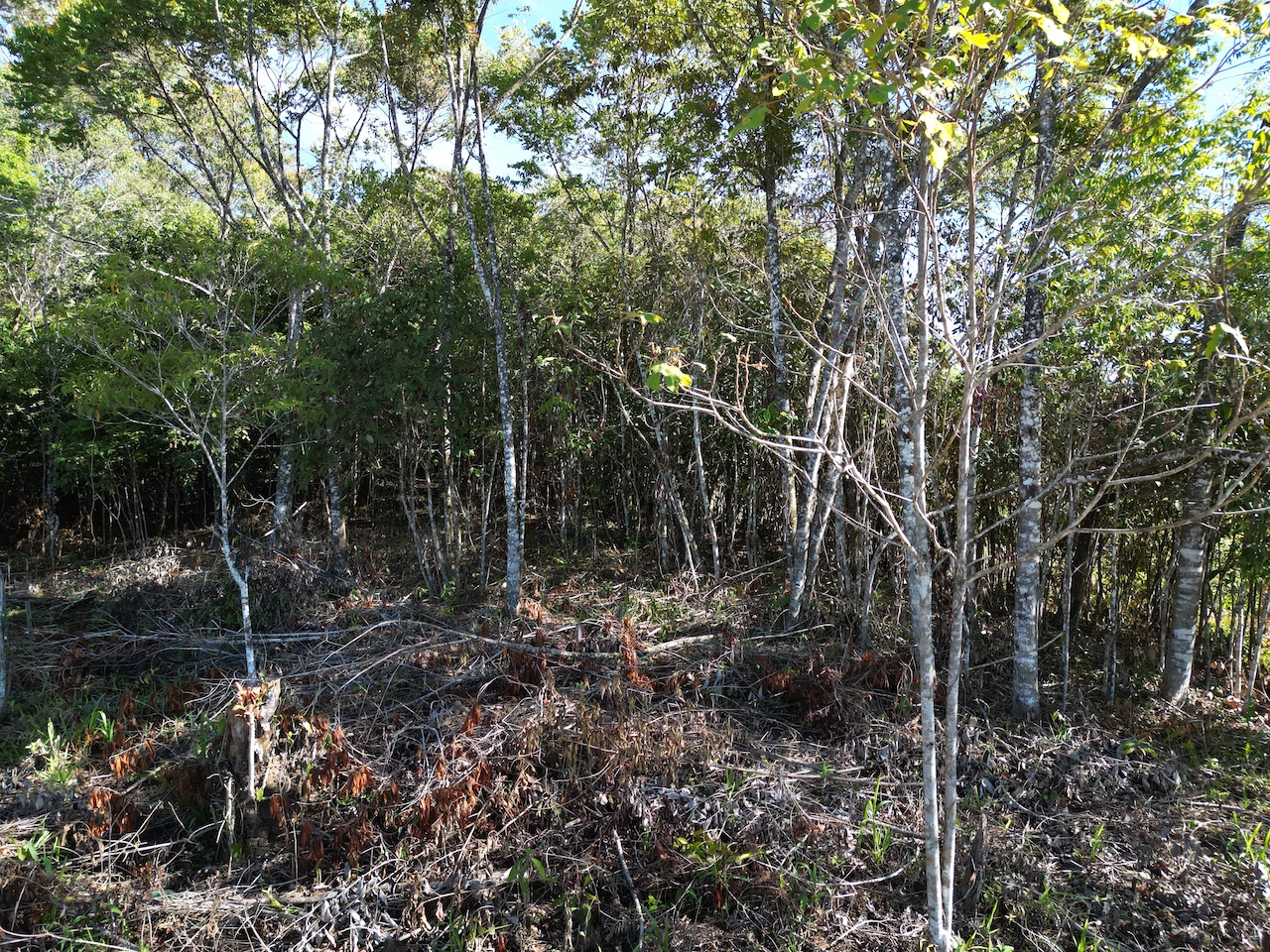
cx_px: 635
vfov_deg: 56.8
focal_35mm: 24
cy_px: 476
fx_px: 881
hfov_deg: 71.6
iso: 400
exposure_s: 1/1600
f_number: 1.7
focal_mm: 6.72
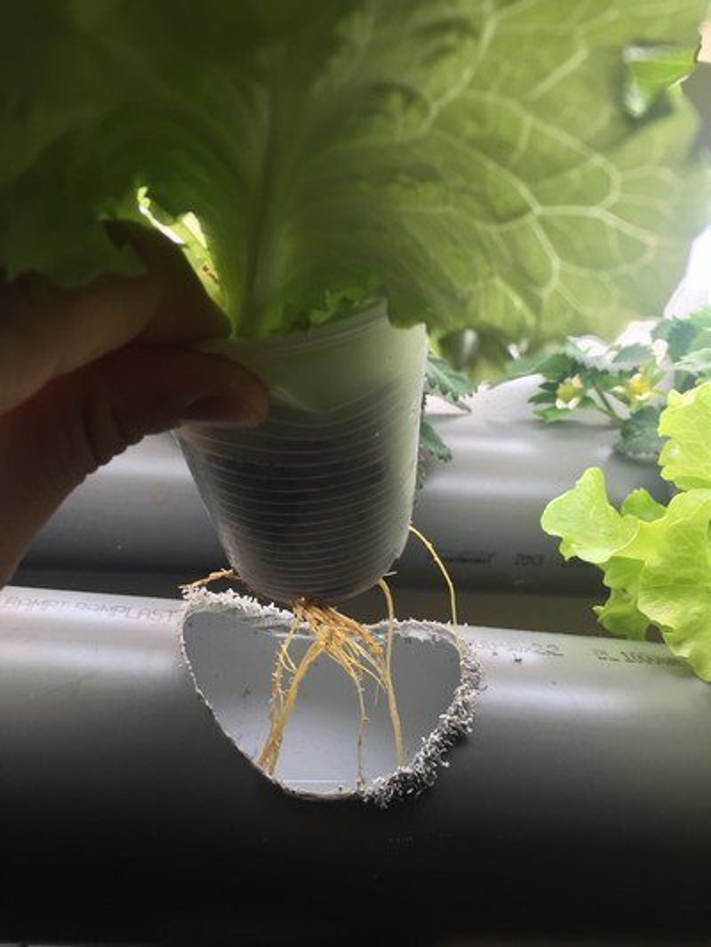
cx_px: 356
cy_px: 474
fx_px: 794
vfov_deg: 61.6
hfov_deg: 48.2
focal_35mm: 29
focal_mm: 4.15
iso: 40
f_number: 2.2
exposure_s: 1/50
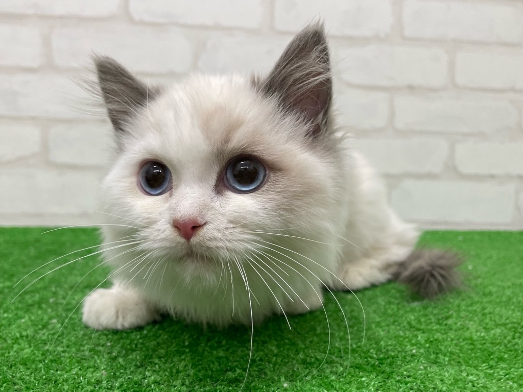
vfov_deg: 53.1
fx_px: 393
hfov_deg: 67.3
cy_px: 196
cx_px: 262
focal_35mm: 26
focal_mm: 4.2
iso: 50
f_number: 1.6
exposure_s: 1/100
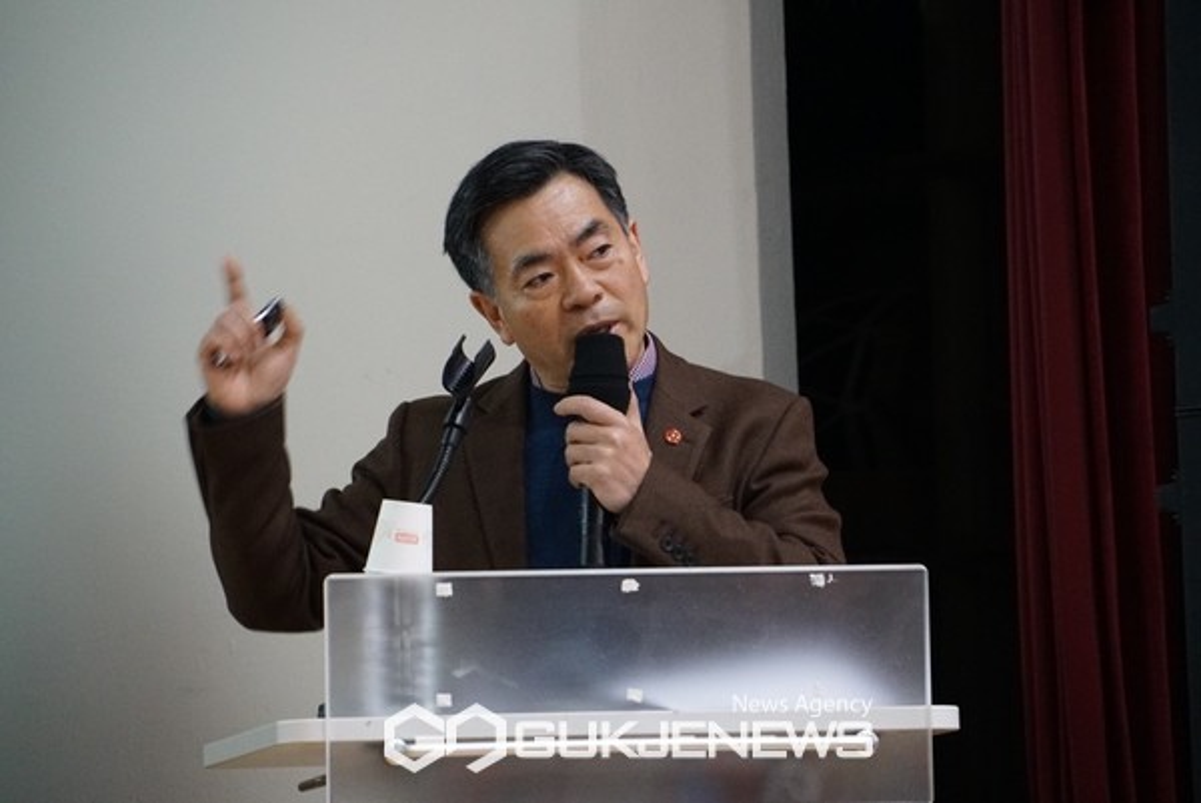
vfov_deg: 4.6
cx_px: 600
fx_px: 10015
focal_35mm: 300
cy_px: 402
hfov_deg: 6.9
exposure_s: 1/40
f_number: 6.3
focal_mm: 200
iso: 6400
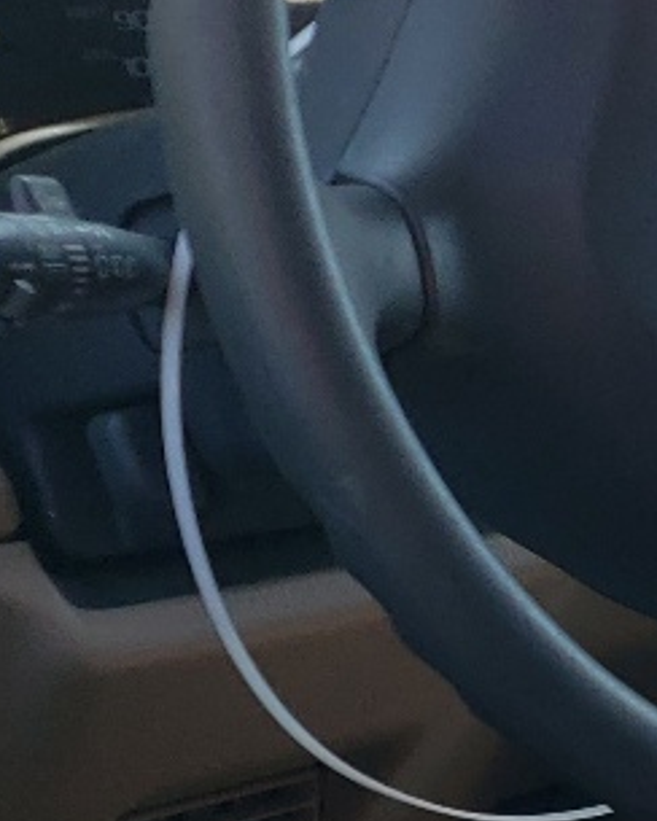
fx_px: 3233
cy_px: 791
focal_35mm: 133
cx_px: 1217
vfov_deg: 14.3
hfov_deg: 10.8
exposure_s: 1/323
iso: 50
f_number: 1.5
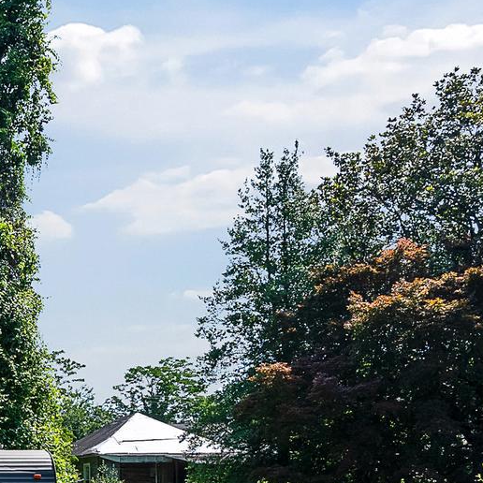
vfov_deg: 29.3
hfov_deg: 26.9
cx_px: -139
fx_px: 852
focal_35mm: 54
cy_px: 500
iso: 100
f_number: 8
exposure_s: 1/200
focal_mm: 16
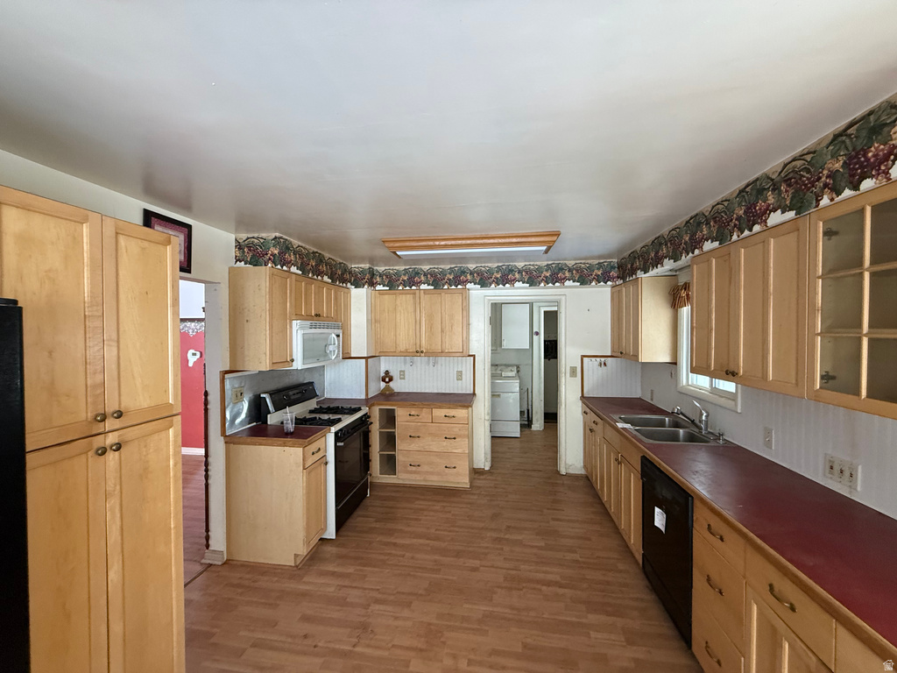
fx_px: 363
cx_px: 448
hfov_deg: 102.1
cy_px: 336
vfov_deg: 85.7
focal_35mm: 14
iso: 320
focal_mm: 2.22
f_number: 2.2
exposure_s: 1/99
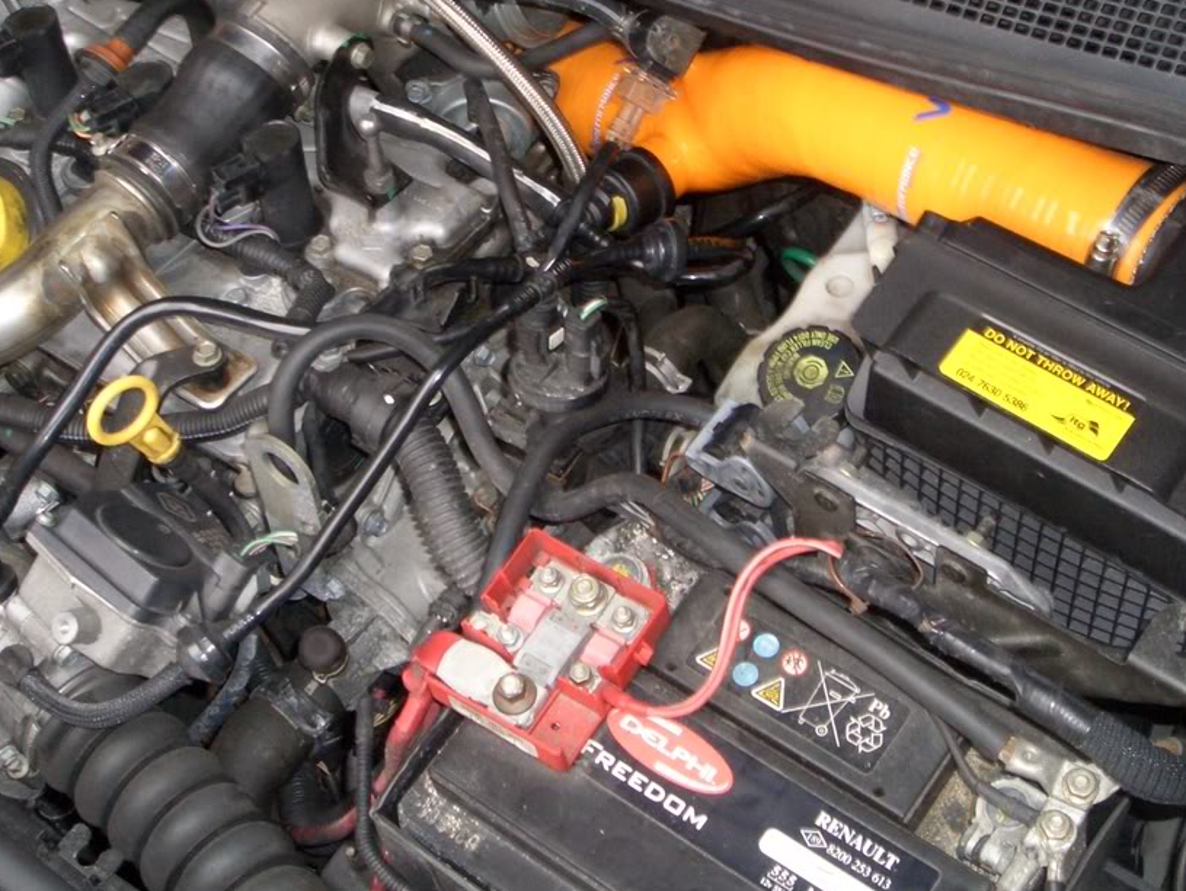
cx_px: 642
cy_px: 374
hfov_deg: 35.5
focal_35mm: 54
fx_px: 1851
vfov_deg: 27.0
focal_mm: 5.7
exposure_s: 1/40
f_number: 4.3
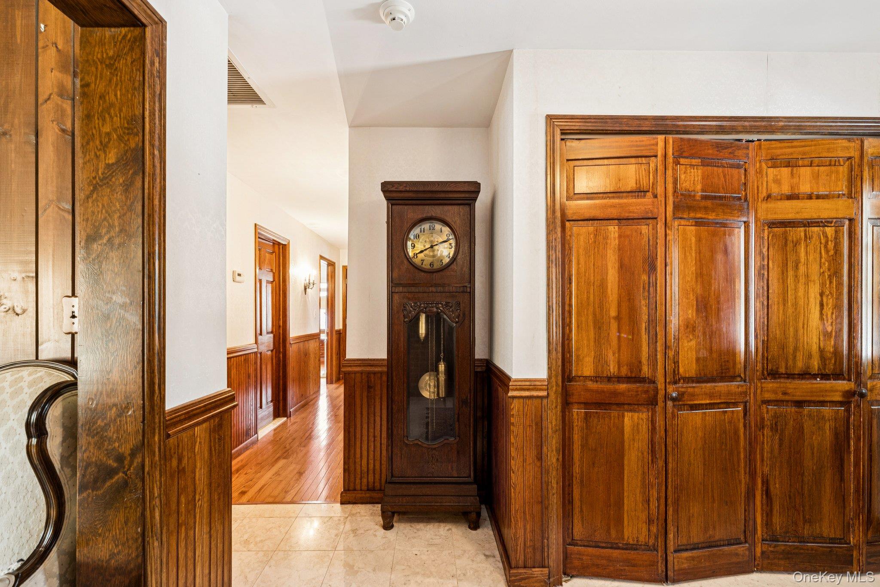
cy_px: 294
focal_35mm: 14
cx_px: 440
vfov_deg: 81.2
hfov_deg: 104.3
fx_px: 342
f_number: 7.1
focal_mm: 14
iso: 400
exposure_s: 1/2.5
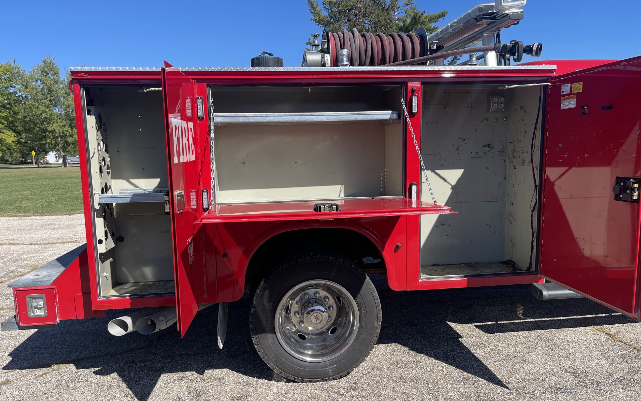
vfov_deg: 44.5
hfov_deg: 66.5
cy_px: 214
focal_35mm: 28
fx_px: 489
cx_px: 316
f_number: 1.6
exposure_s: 1/2336
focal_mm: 5.1
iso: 32
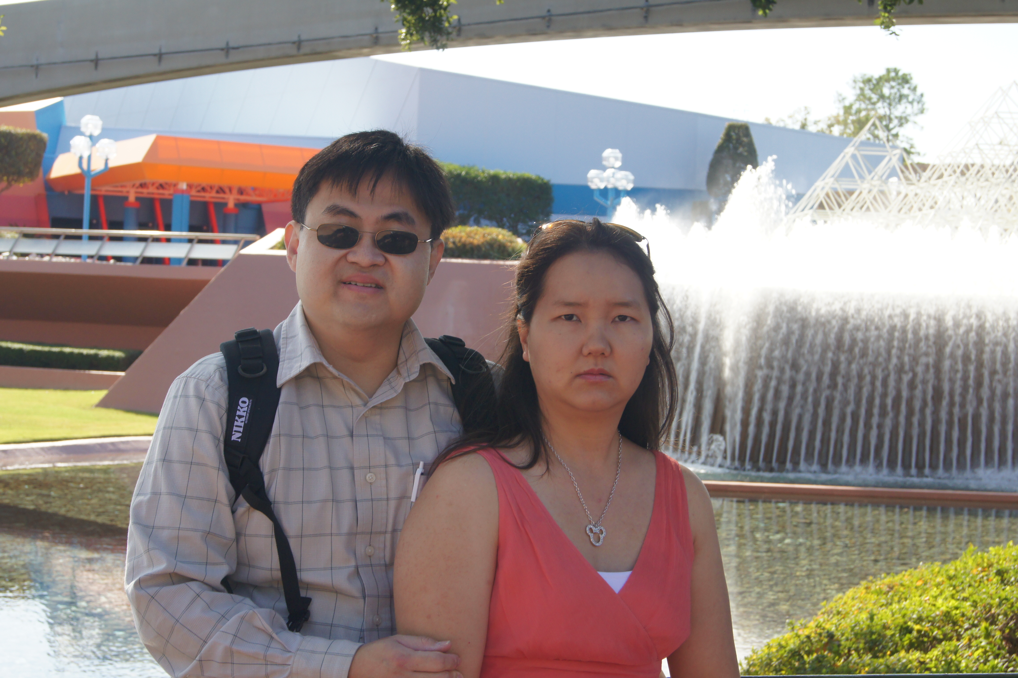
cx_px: 509
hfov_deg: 33.4
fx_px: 1696
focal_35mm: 60
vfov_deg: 22.6
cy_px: 339
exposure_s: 1/80
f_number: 10
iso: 320
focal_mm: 40
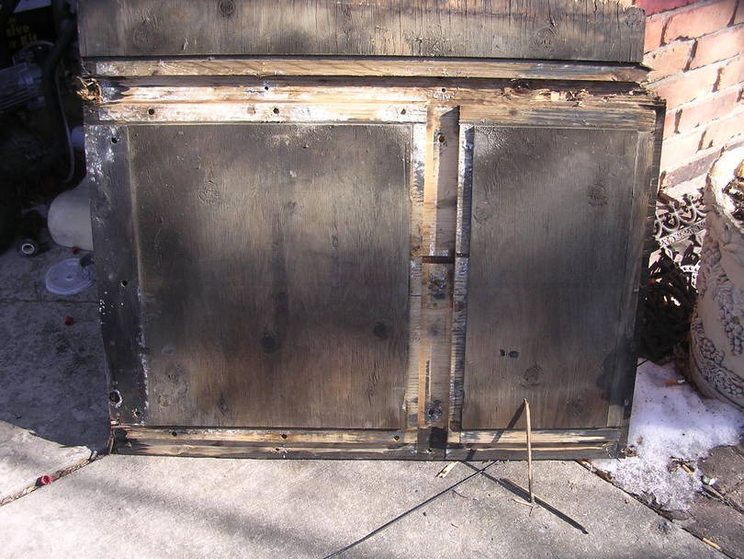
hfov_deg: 49.0
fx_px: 817
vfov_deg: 37.7
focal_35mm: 38
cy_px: 280
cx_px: 372
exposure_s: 1/180
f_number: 2.8
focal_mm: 5.8
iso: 100
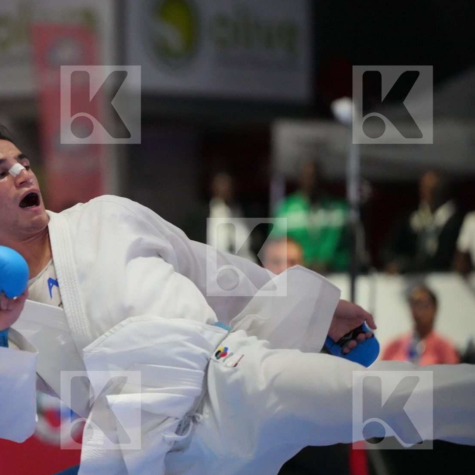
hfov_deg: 7.7
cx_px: 101
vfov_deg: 7.7
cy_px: 257
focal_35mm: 226
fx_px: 3509
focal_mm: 163
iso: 12800
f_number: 2.8
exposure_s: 1/800
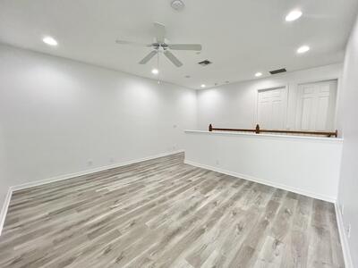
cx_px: 179
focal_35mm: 13
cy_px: 134
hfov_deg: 106.2
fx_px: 134
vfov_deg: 89.9
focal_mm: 1.57
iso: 160
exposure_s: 1/120
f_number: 1.8
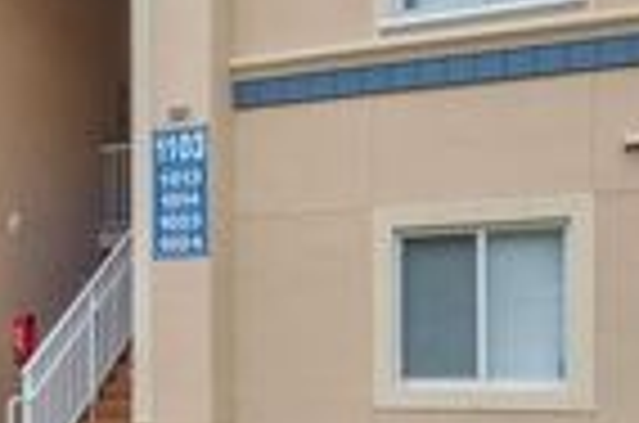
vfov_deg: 25.4
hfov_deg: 36.8
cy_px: 218
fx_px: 939
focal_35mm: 53
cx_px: 166
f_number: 8
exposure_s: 1/550
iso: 800
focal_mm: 10
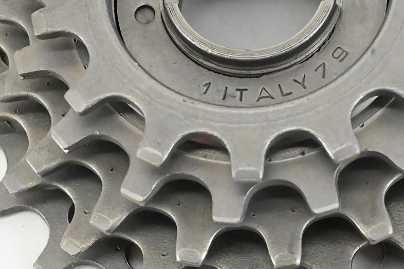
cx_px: 249
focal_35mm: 162
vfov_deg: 8.5
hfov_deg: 12.7
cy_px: 71
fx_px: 1818
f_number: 16
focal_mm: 70
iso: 20000
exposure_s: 1/400
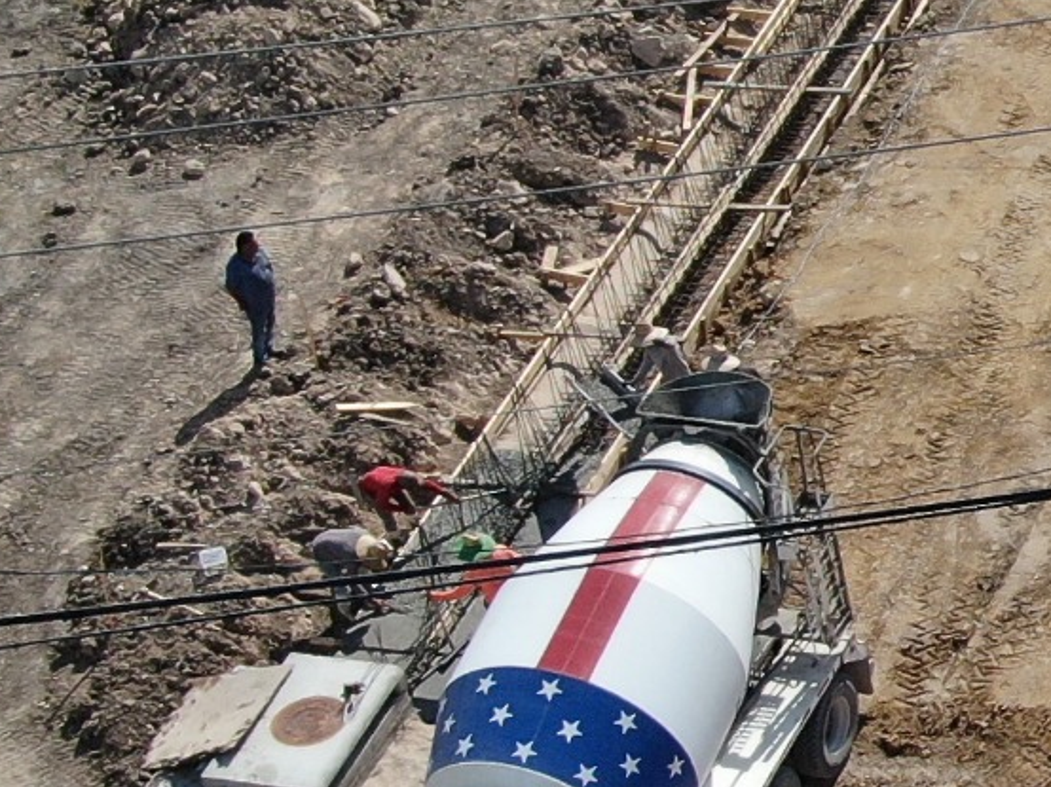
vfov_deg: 13.3
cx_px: 1793
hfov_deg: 15.6
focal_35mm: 111
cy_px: 210
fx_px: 3369
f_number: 2.8
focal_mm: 4.39
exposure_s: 1/1600
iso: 100
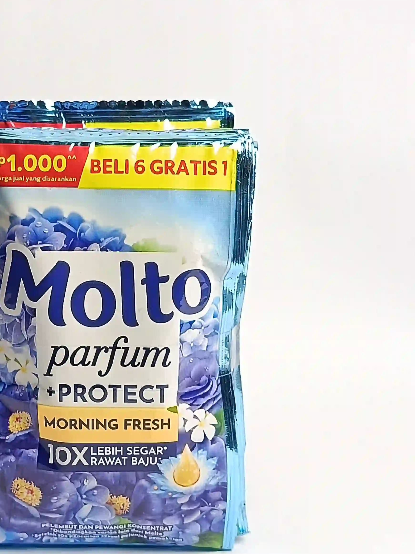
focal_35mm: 67
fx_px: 1071
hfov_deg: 21.7
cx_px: 91
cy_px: 309
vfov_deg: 28.9
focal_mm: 5.24
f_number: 1.7
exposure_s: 1/100
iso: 183
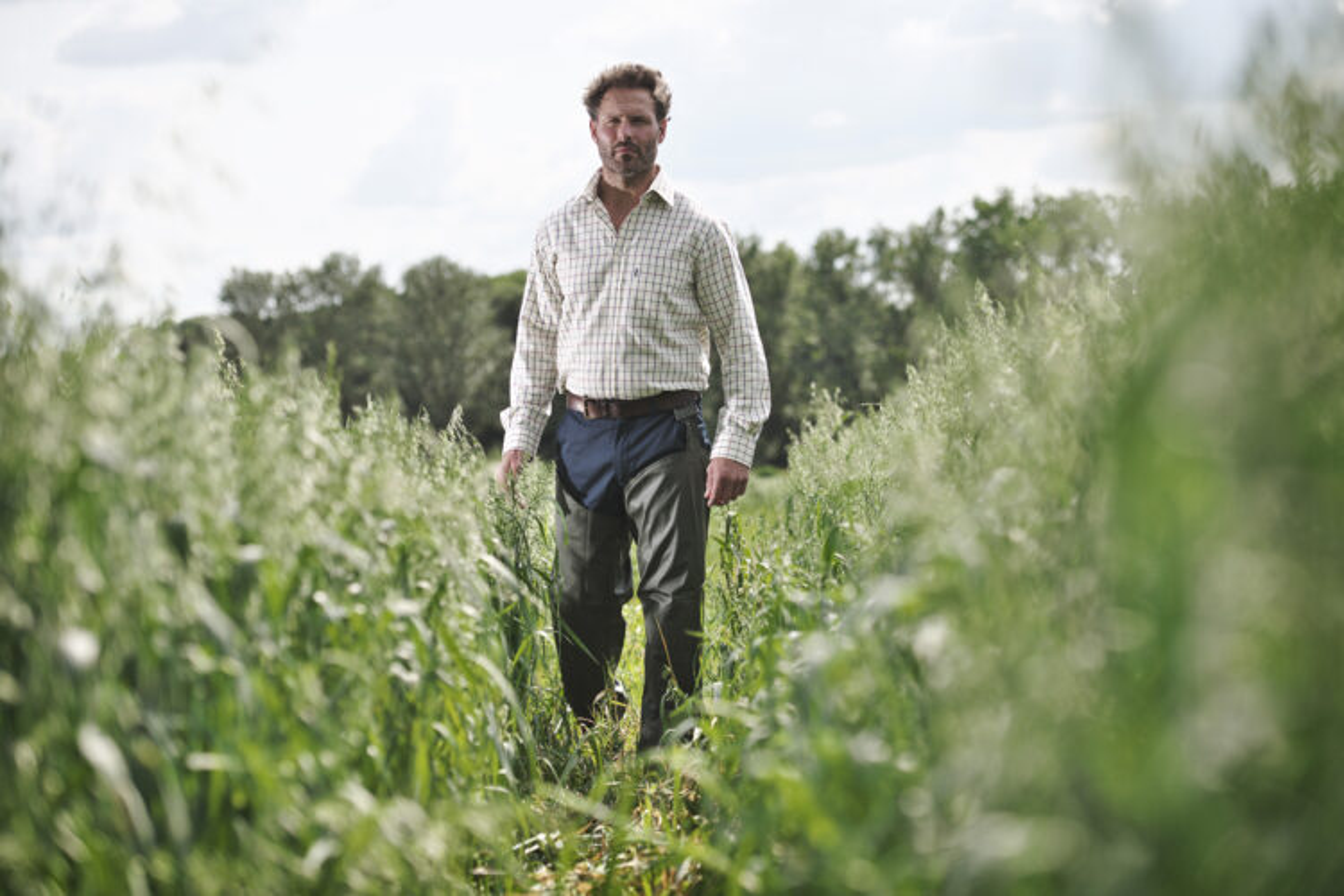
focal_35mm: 90
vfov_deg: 15.2
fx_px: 3360
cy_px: 448
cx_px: 672
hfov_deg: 22.6
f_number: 4
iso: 100
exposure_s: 1/1250
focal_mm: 90
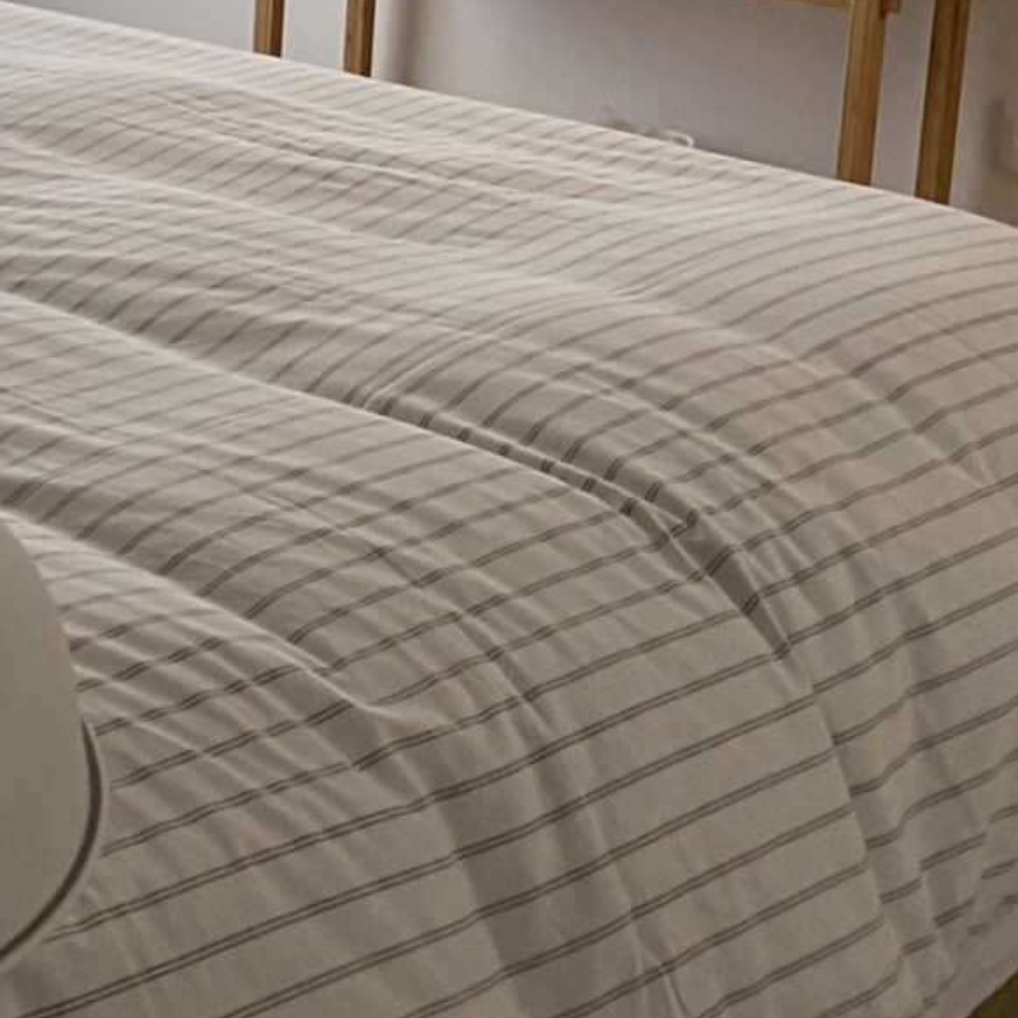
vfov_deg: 21.7
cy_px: -77
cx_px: -463
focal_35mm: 76
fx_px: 2529
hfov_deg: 20.0
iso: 125
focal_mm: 4.25
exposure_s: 1/71
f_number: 1.8
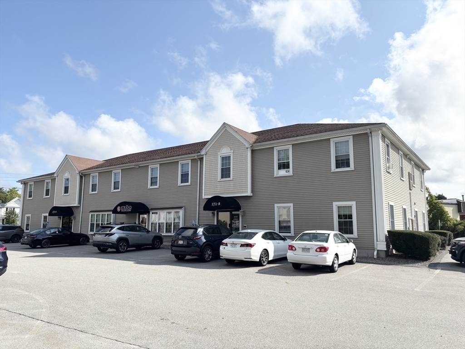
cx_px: 232
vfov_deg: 53.1
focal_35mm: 26
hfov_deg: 67.3
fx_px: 349
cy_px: 174
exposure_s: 1/4082
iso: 50
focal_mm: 5.96
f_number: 1.6
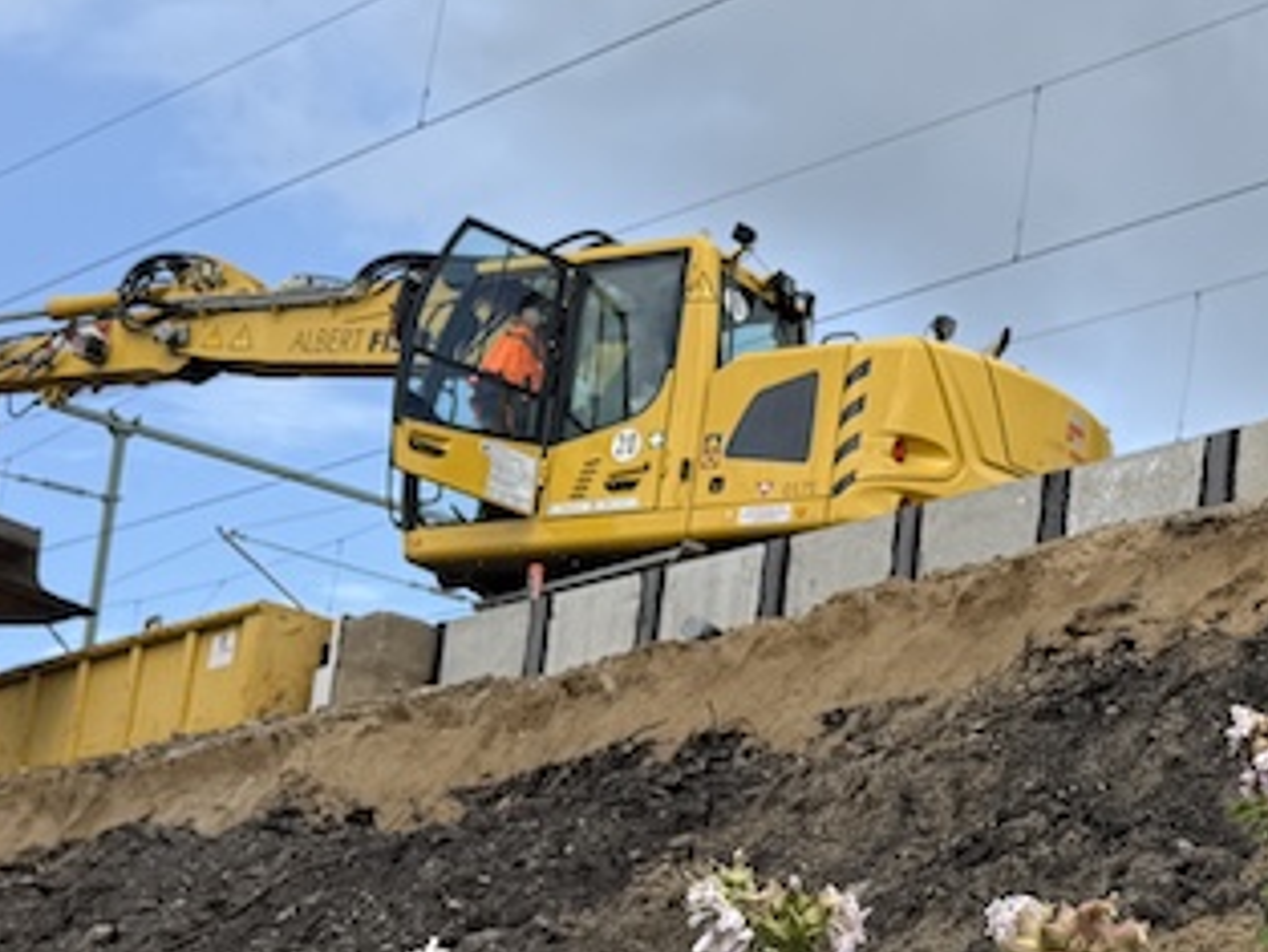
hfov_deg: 20.9
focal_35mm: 92
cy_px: 774
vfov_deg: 16.0
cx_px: 1098
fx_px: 3371
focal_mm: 6.76
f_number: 1.78
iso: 80
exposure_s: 1/2907
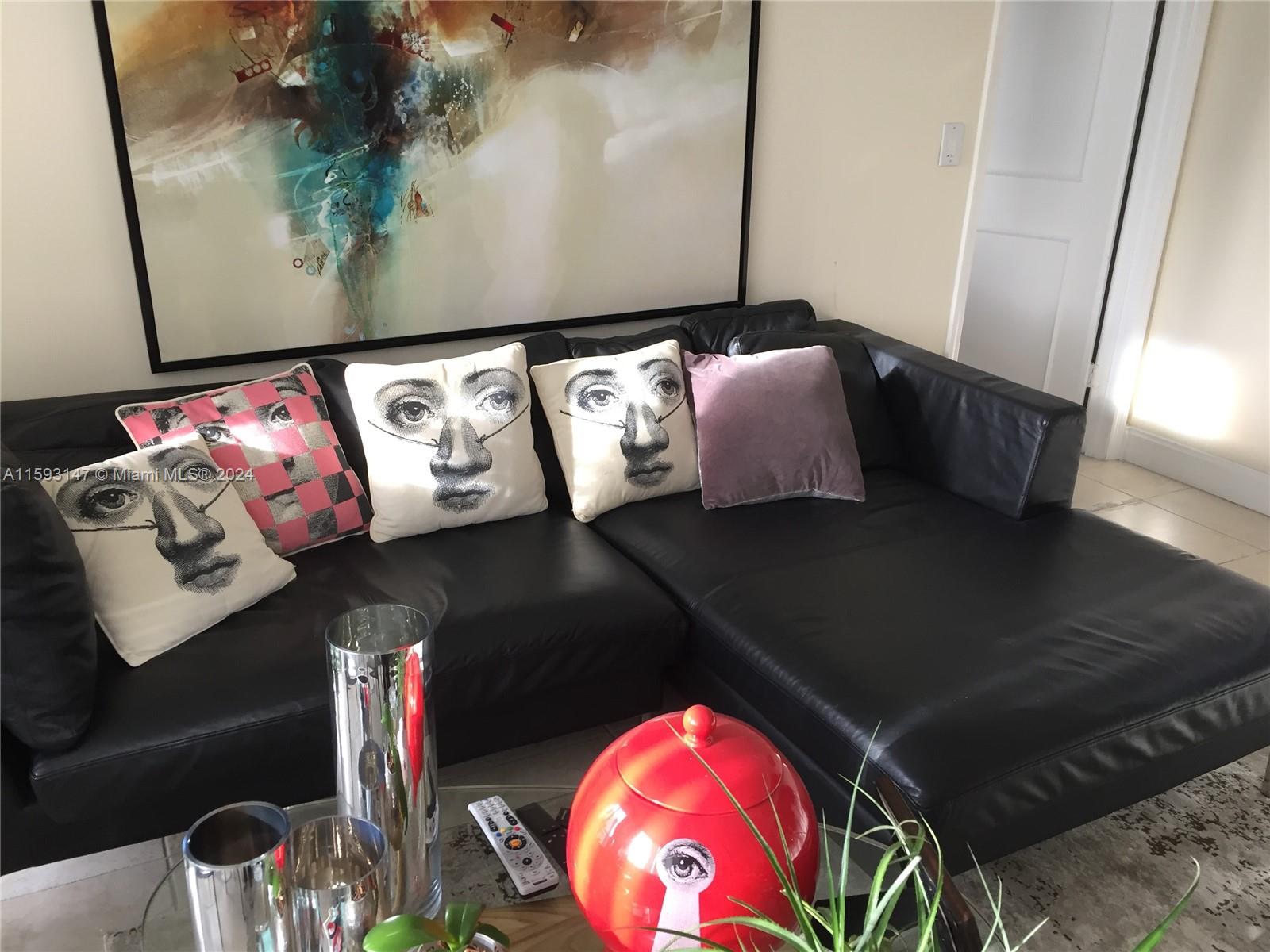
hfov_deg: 61.7
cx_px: 635
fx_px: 1064
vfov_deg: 48.2
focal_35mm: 29
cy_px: 476
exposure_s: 1/30
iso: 64
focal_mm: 4.15
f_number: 2.2
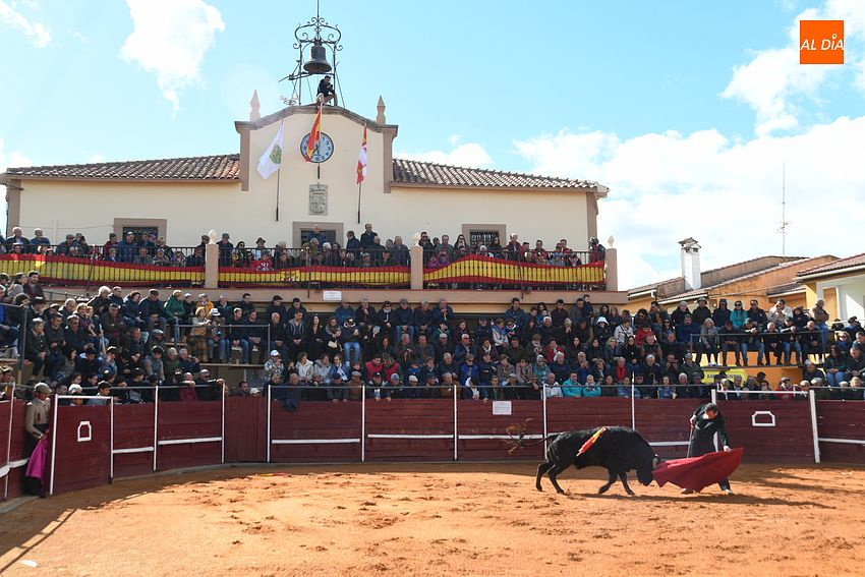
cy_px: 288
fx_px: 961
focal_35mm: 40
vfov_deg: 33.4
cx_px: 432
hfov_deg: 48.5
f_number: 8
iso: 250
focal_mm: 40
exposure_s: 1/320
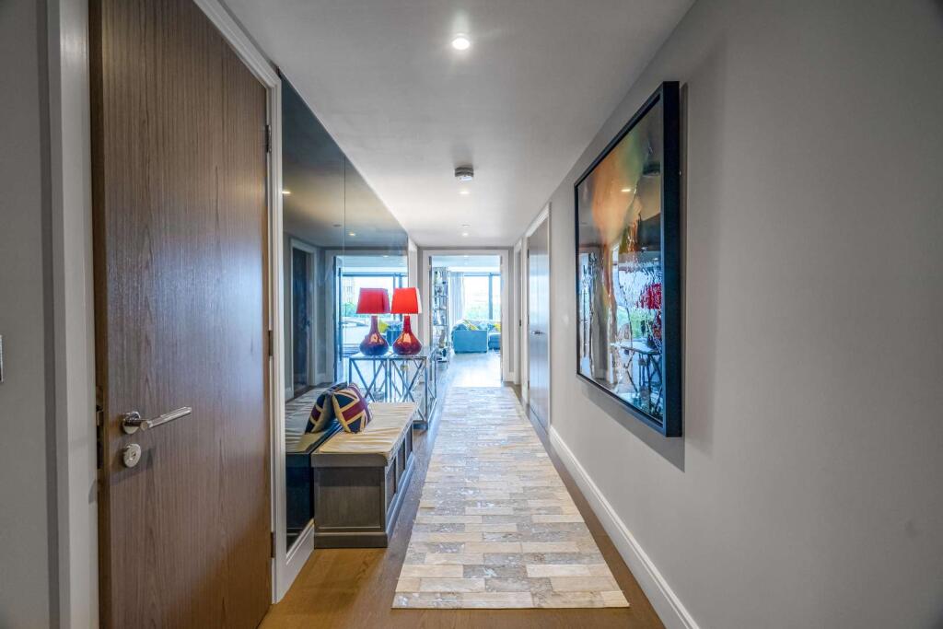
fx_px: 419
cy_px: 314
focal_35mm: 16
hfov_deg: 96.7
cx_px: 472
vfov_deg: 73.8
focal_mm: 16
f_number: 8
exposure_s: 1/125
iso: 1000
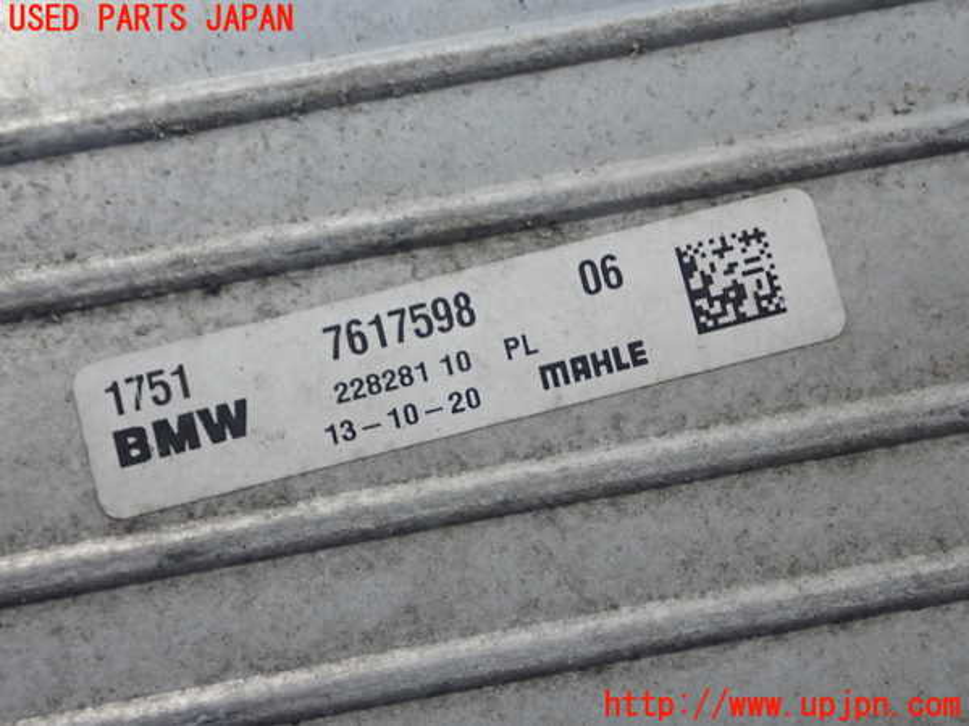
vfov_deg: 27.5
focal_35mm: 53
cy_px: 363
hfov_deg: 36.2
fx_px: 1484
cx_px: 484
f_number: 3.4
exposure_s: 1/50
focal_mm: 9.61
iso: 400
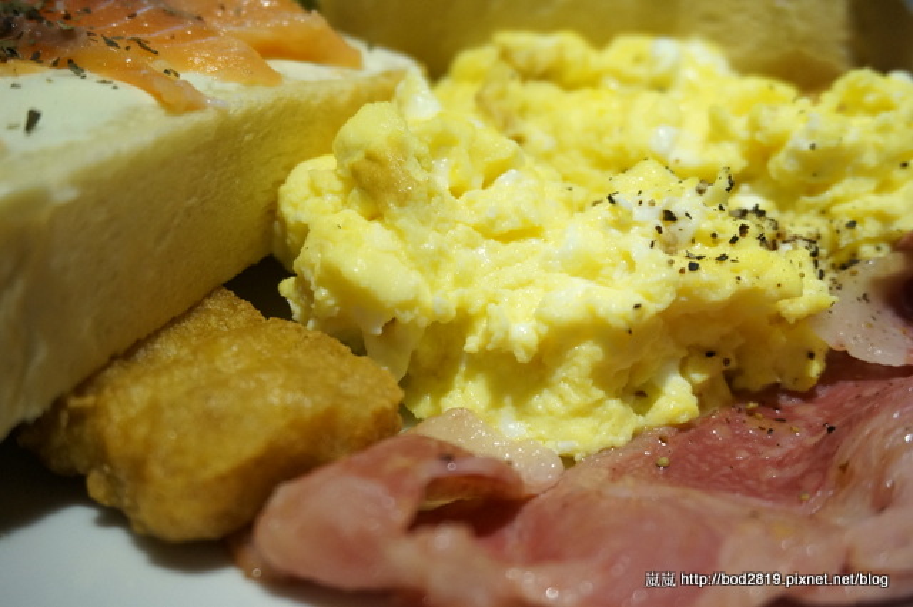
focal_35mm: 40
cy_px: 304
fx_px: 1026
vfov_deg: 32.9
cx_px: 456
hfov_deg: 48.0
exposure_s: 1/60
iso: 800
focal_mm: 27
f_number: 4.5
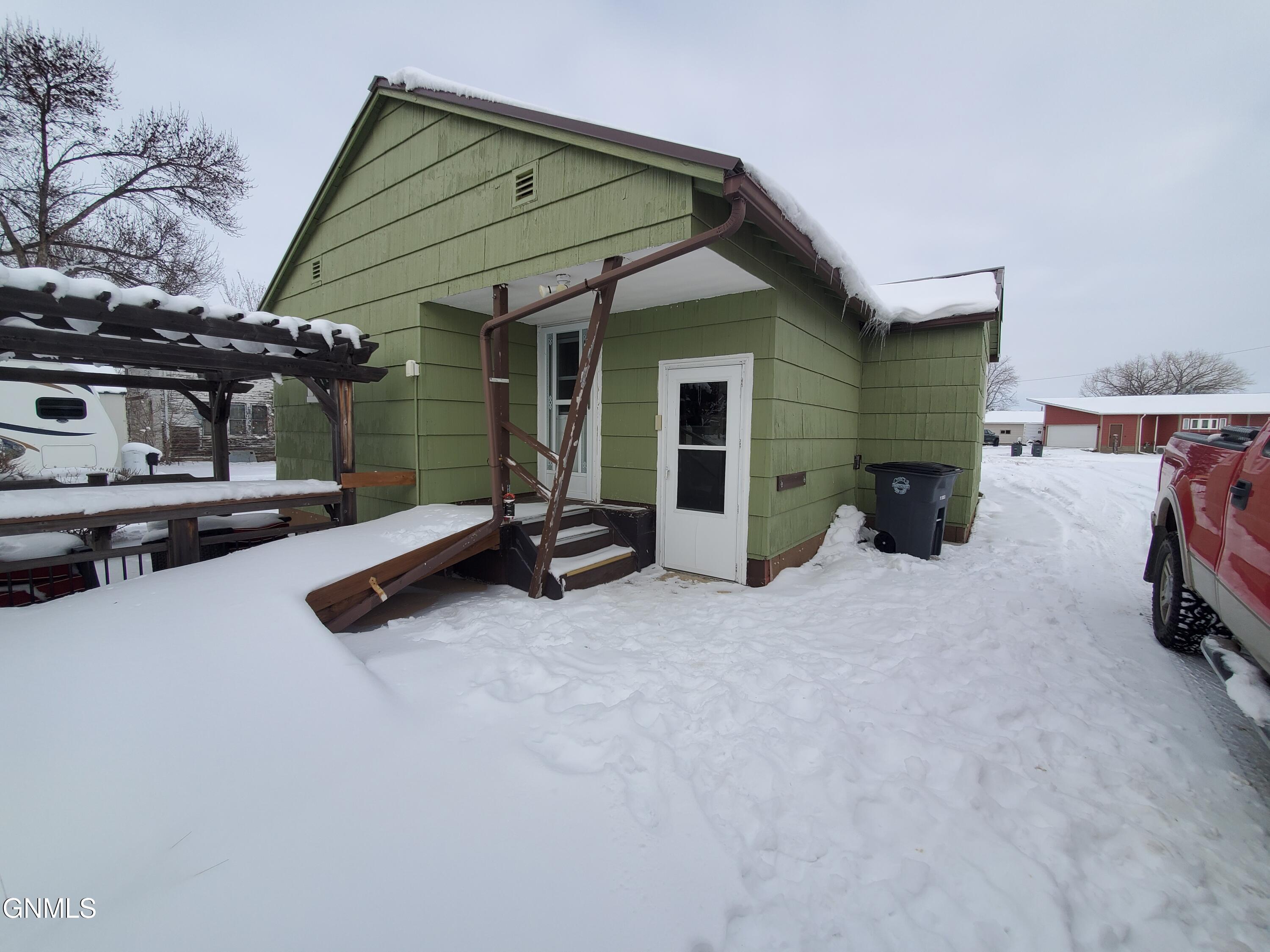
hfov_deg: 106.2
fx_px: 477
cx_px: 635
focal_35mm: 13
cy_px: 476
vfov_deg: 89.9
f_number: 2.2
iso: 50
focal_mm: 1.8
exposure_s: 1/550
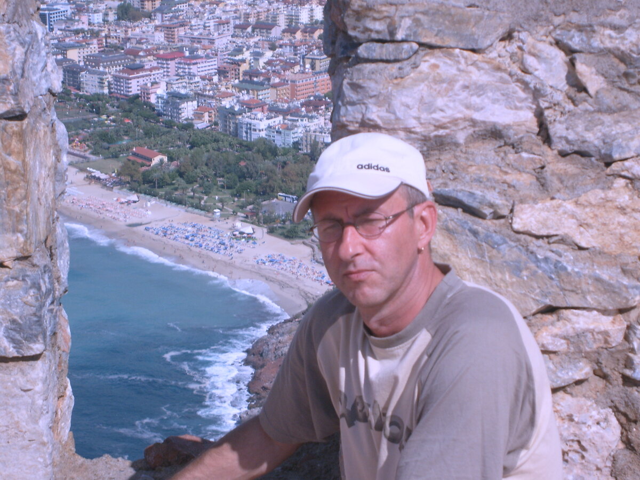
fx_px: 1960
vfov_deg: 14.0
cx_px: 320
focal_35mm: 106
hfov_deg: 18.5
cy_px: 240
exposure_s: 1/125
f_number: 12.4
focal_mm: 17.4
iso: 80
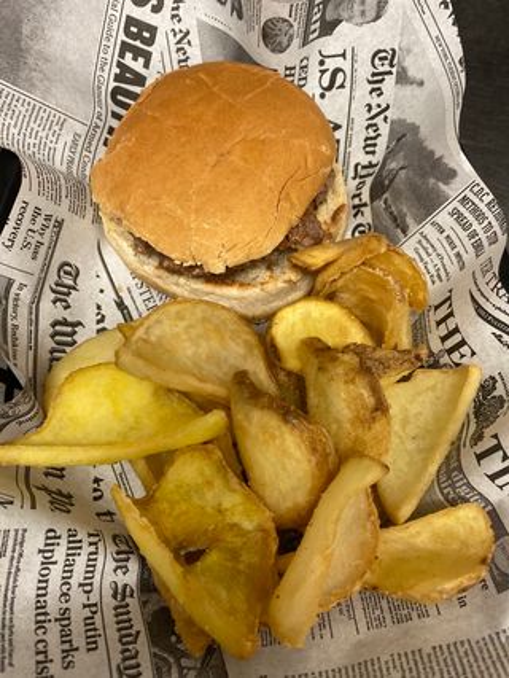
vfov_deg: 67.3
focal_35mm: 26
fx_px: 509
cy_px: 339
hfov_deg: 53.1
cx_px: 254
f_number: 1.8
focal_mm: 4.25
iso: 125
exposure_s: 1/50
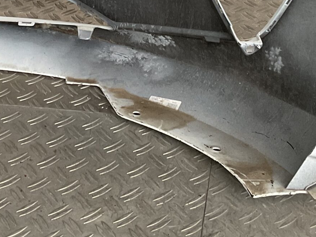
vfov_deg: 17.1
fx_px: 767
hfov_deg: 23.2
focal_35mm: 84
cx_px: 110
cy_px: -16
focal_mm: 3
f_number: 1.8
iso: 64
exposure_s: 1/50
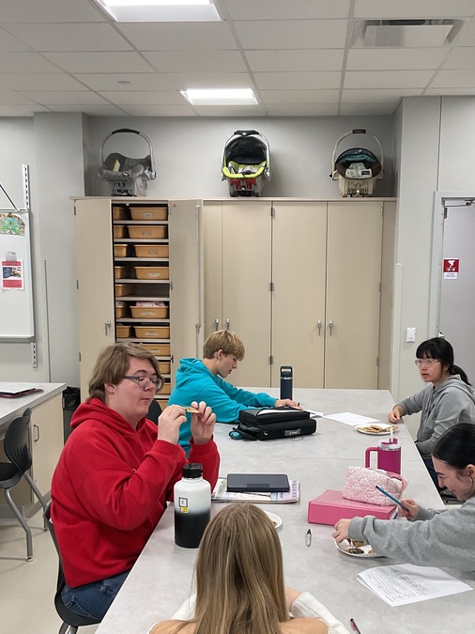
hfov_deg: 32.8
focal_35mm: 44
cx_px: 260
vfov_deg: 42.8
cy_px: 378
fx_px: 805
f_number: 1.8
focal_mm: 3
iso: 50
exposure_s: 1/60
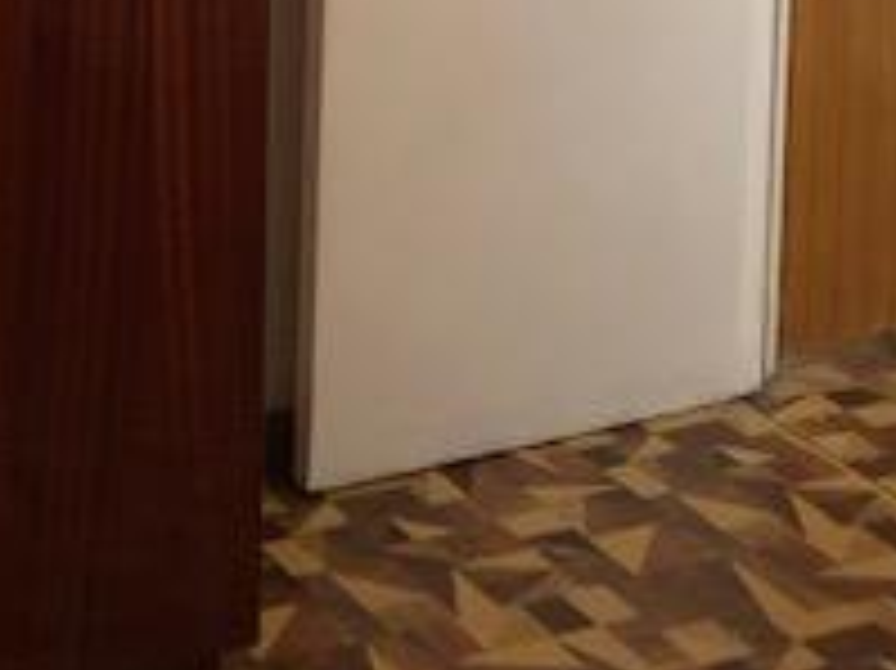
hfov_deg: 21.4
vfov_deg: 15.0
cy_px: -396
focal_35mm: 90
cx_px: 122
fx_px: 2328
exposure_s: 1/5
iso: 100
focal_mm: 4
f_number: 1.8
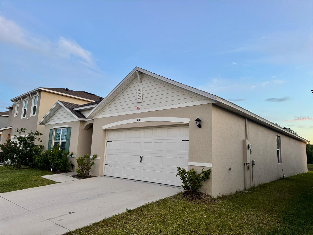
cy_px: 118
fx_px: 217
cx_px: 156
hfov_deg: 71.6
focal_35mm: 24
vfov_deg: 56.8
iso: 200
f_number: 1.78
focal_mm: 6.76
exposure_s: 1/66
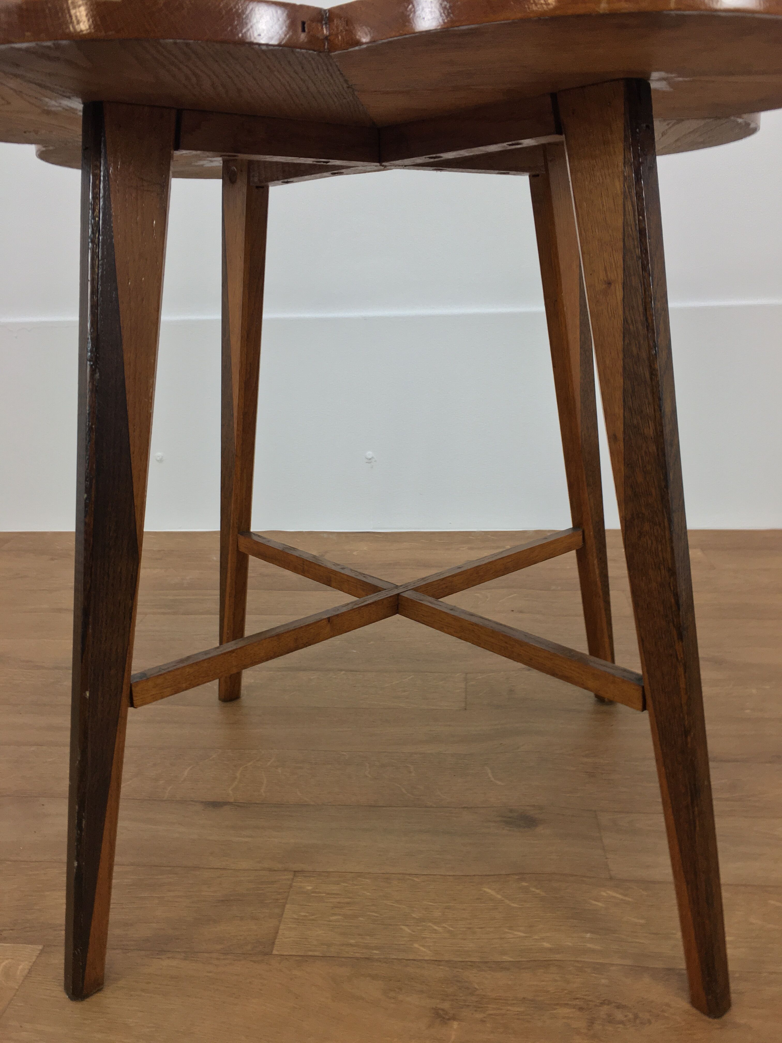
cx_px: 391
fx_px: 874
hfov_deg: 48.2
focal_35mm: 29
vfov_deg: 61.7
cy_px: 522
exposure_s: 1/33
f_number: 2.2
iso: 32
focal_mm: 4.15
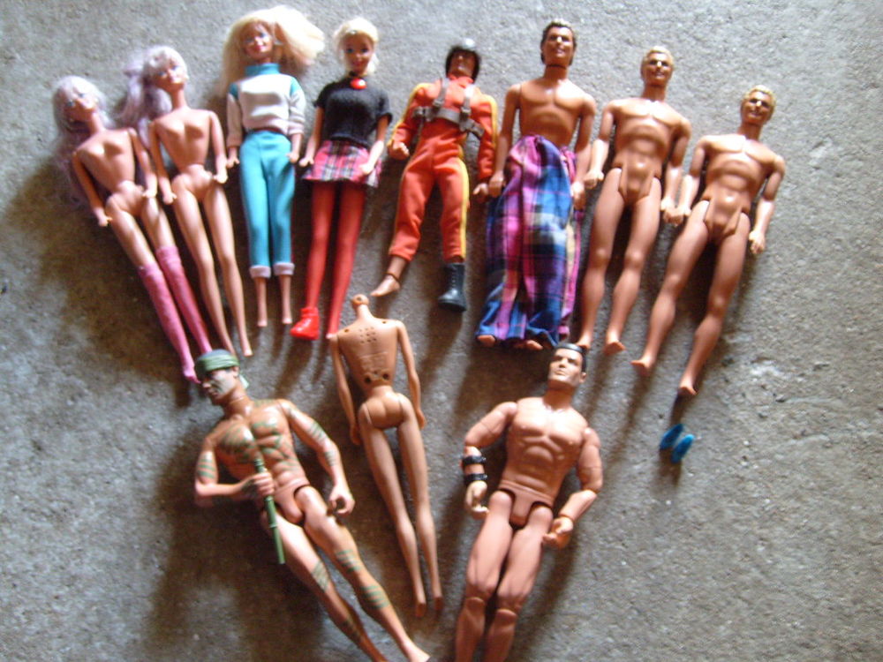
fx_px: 893
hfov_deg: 52.6
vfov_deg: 40.7
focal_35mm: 35
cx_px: 442
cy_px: 331
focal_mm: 5.8
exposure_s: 1/6
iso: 200
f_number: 2.8
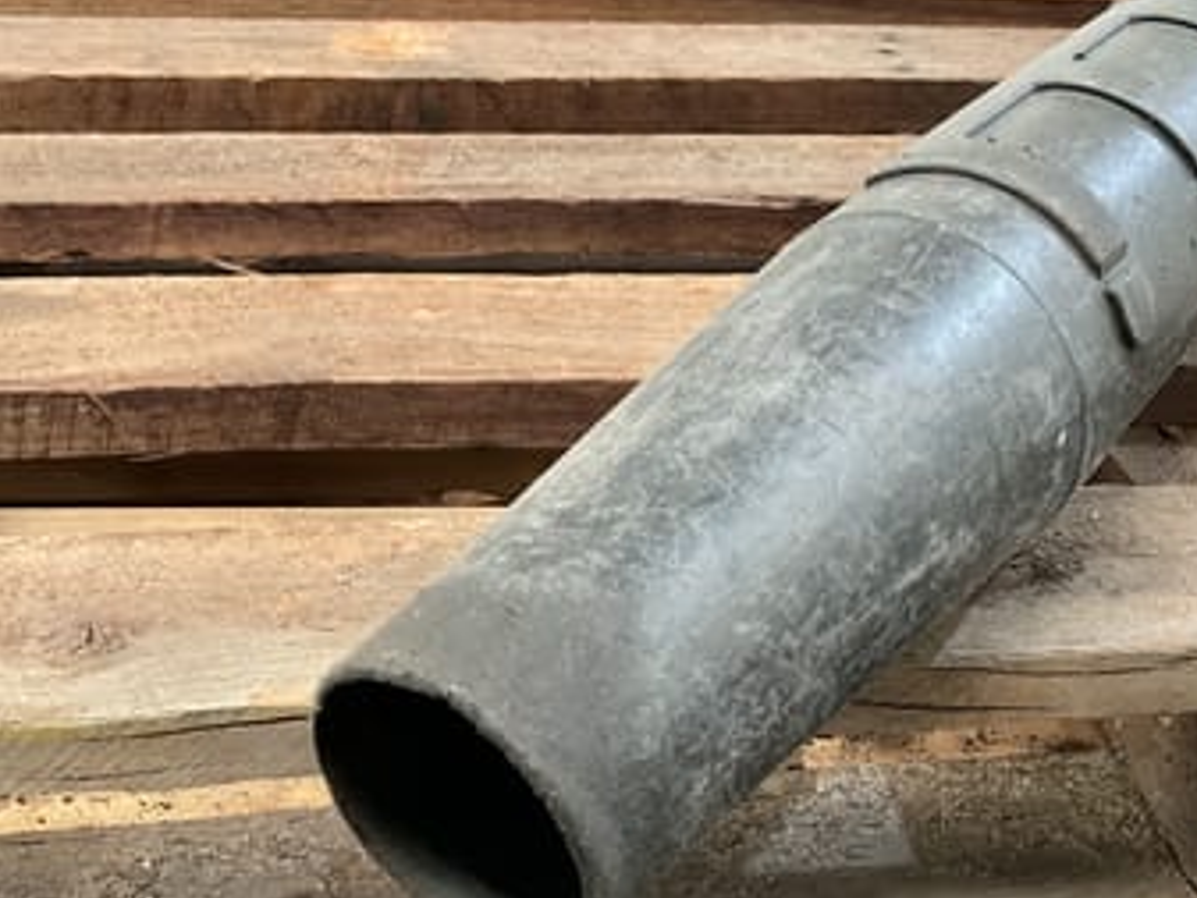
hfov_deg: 43.6
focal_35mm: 43
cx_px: 710
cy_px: 634
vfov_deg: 33.2
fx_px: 1487
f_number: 1.8
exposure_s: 1/33
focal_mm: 3
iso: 200
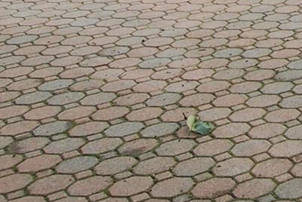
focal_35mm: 92
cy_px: -202
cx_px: 627
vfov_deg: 12.9
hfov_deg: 16.3
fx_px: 772
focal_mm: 12
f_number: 8
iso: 200
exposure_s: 1/80
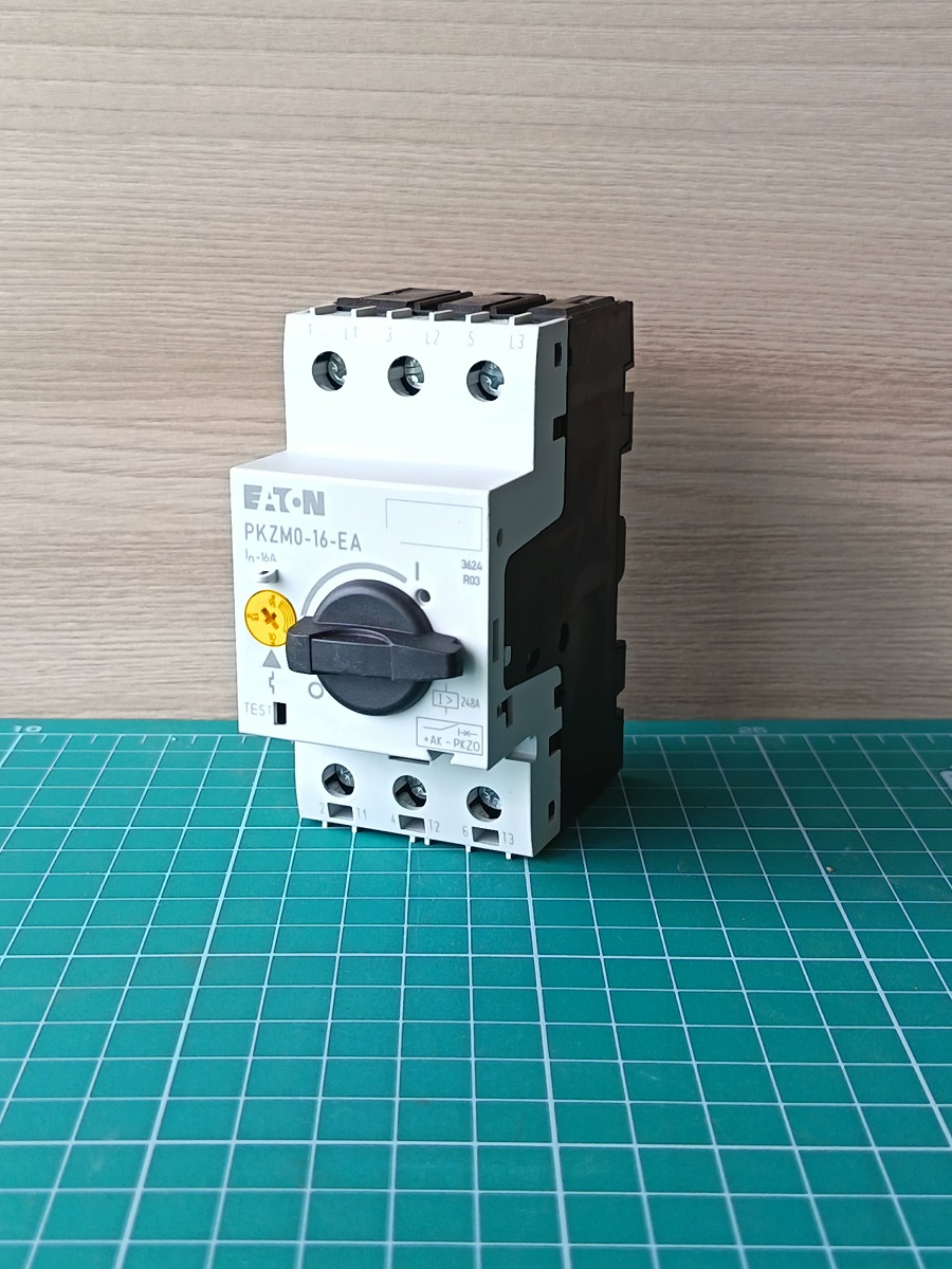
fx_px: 1760
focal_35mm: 48
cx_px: 476
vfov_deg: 39.7
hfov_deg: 30.3
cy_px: 634
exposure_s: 1/100
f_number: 1.75
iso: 312
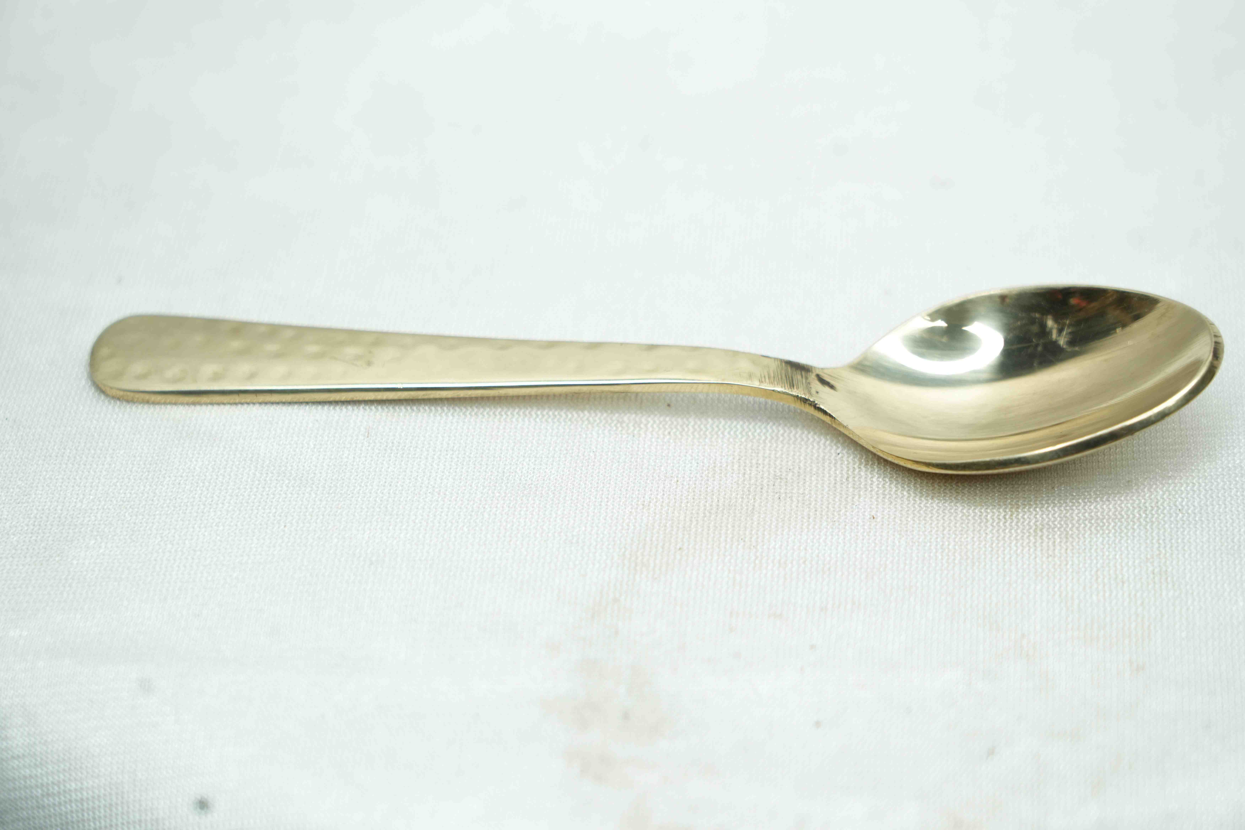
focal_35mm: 105
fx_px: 3631
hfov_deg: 19.5
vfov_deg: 13.0
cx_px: 622
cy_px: 415
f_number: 5.6
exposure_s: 1/80
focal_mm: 105
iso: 400
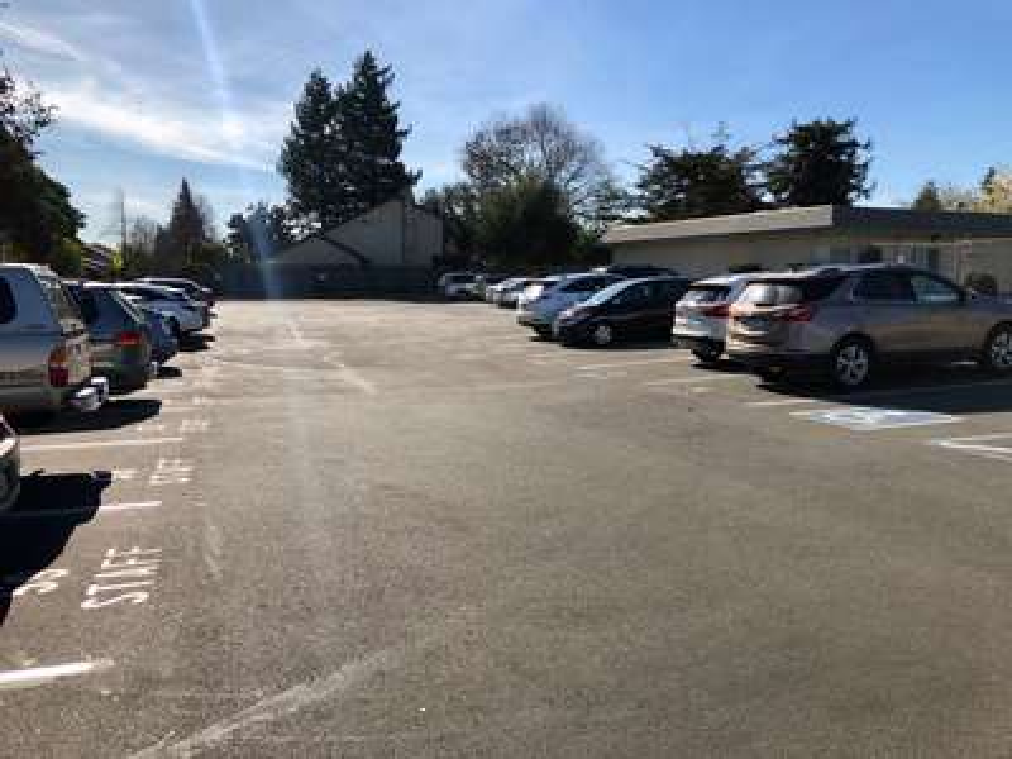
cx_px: 506
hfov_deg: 63.4
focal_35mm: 28
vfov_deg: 49.7
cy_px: 380
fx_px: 819
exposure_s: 1/2558
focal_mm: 4
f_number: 1.8
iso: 20
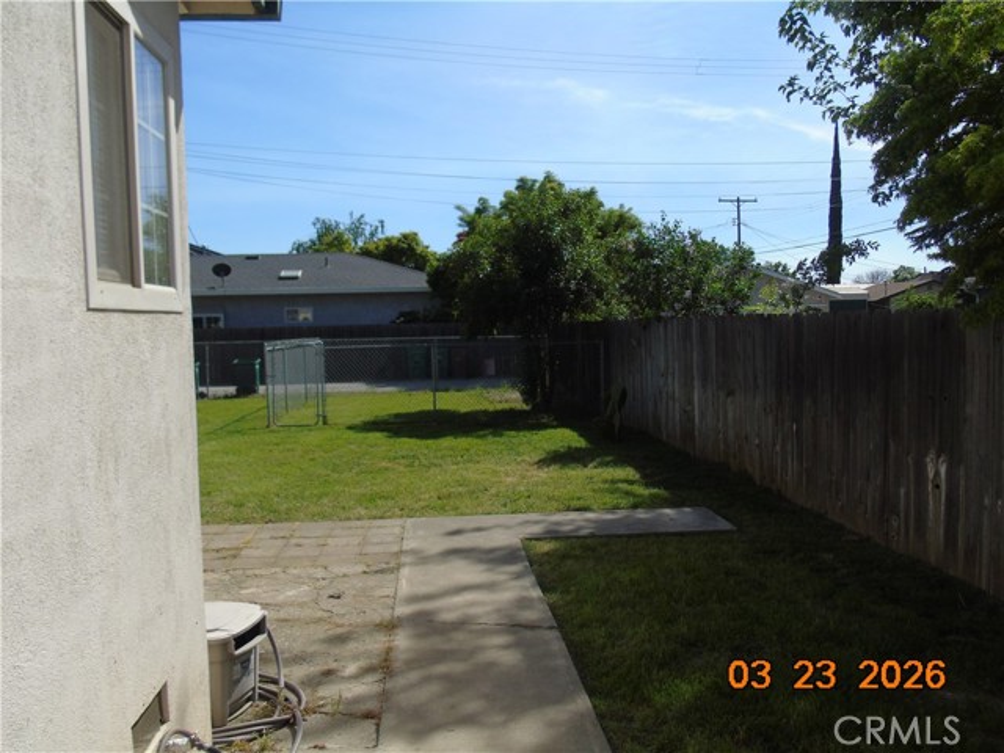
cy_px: 376
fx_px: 841
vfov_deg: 48.2
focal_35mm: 29
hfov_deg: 61.7
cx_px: 502
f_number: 3.6
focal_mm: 5.2
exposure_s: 1/1000
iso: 80
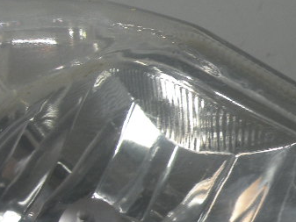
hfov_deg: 21.7
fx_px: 701
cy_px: 147
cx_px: -82
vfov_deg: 18.0
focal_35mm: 82
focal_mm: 4.7
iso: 64
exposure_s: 1/105
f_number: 4.5
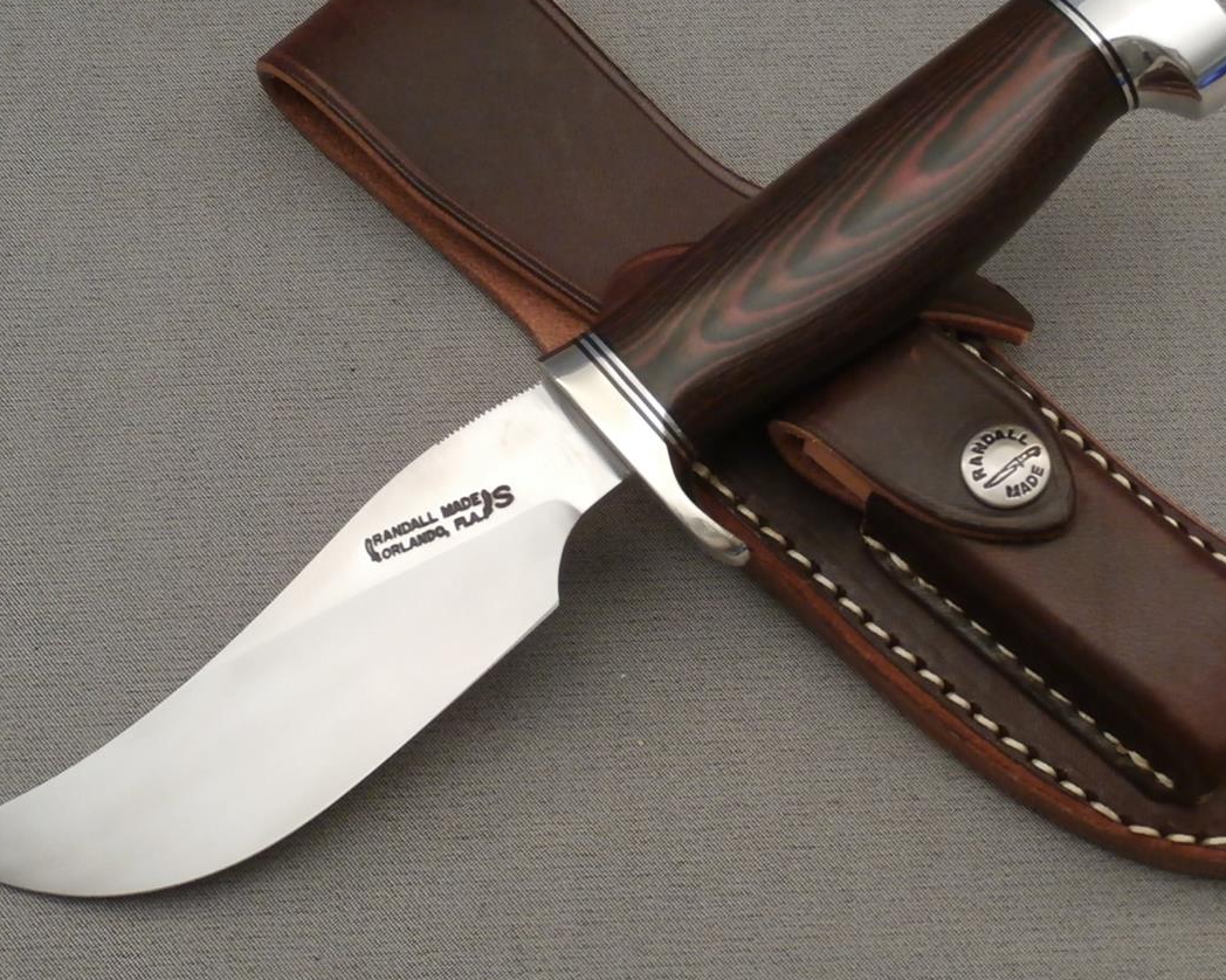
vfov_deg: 27.6
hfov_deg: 34.1
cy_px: 398
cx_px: 704
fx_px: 1995
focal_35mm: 55
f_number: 3.6
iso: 400
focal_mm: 7.28
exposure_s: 1/20
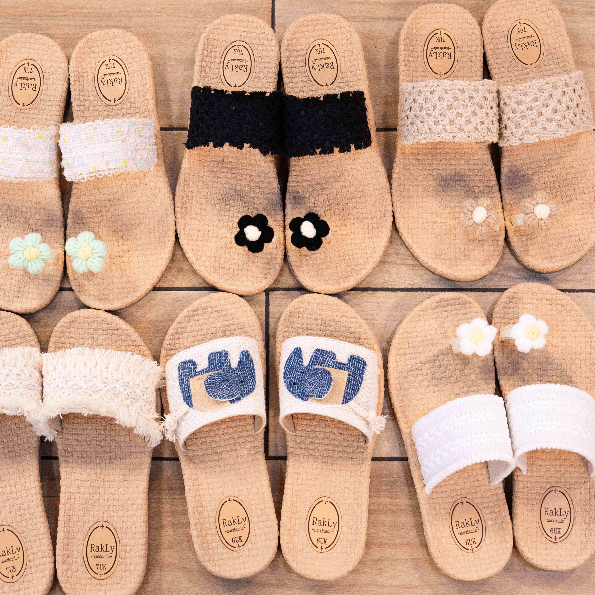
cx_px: 275
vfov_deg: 26.1
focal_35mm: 66
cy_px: 308
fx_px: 1283
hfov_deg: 26.1
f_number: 5.6
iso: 800
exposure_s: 1/160
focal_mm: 40
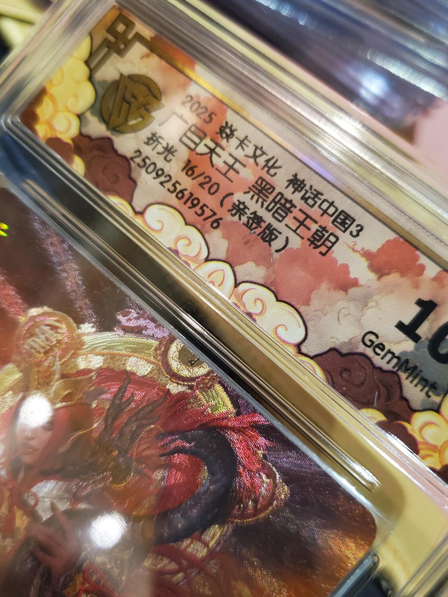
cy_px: 319
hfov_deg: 45.4
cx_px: 240
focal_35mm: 31
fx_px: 535
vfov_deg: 58.3
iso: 800
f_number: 1.5
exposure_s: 1/50
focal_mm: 4.3
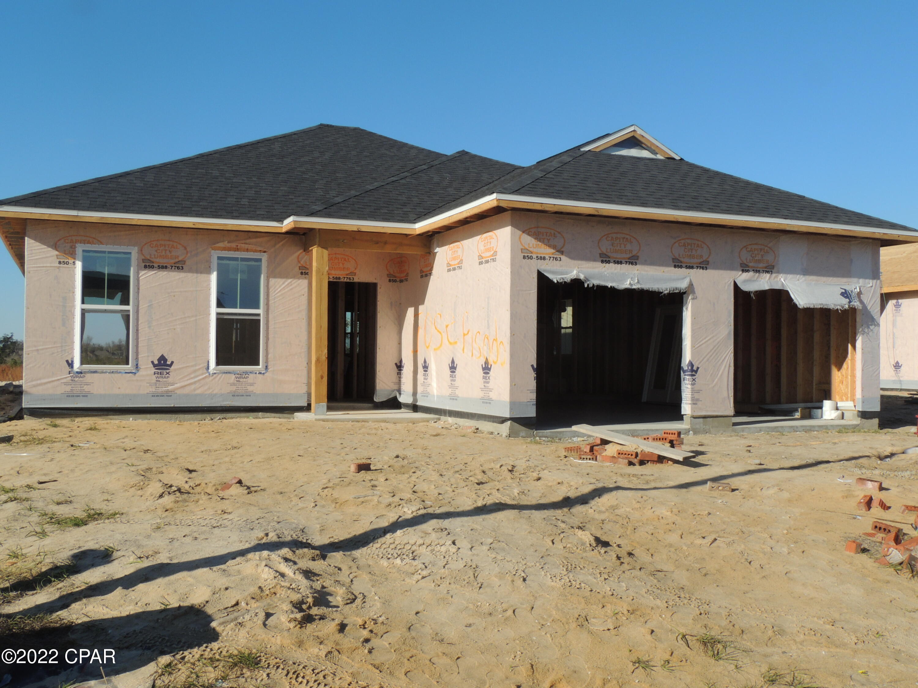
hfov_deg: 52.6
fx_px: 928
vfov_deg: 40.7
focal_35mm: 35
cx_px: 459
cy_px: 344
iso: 100
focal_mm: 6.2
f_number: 8.1
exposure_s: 1/250
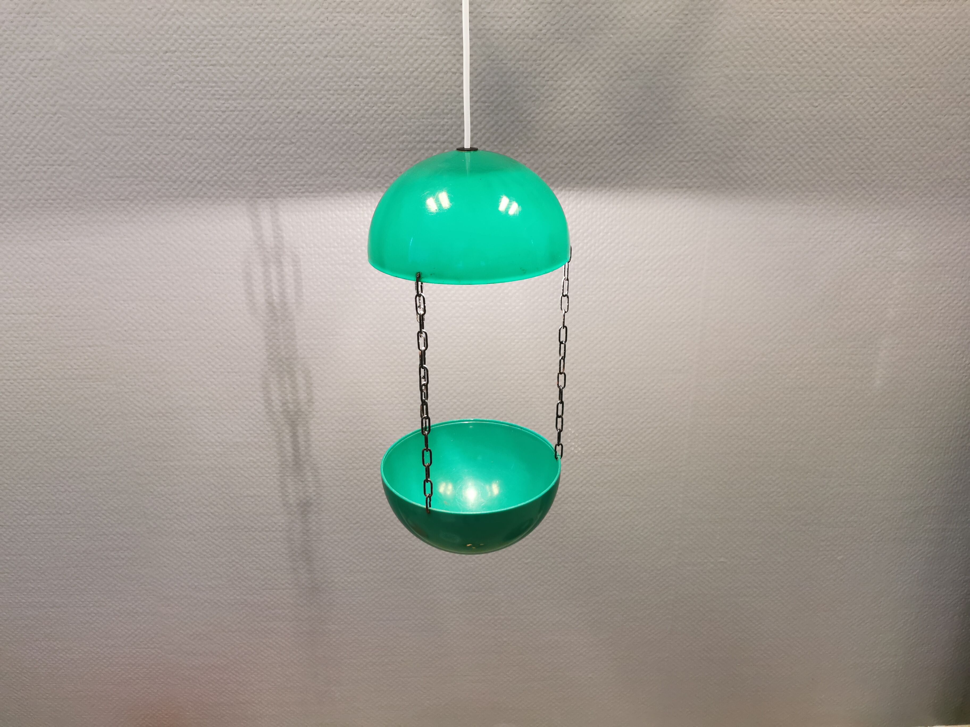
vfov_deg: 51.4
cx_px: 485
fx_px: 757
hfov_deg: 65.3
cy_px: 364
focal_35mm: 27
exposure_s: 1/60
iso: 200
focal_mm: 5.56
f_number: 1.6
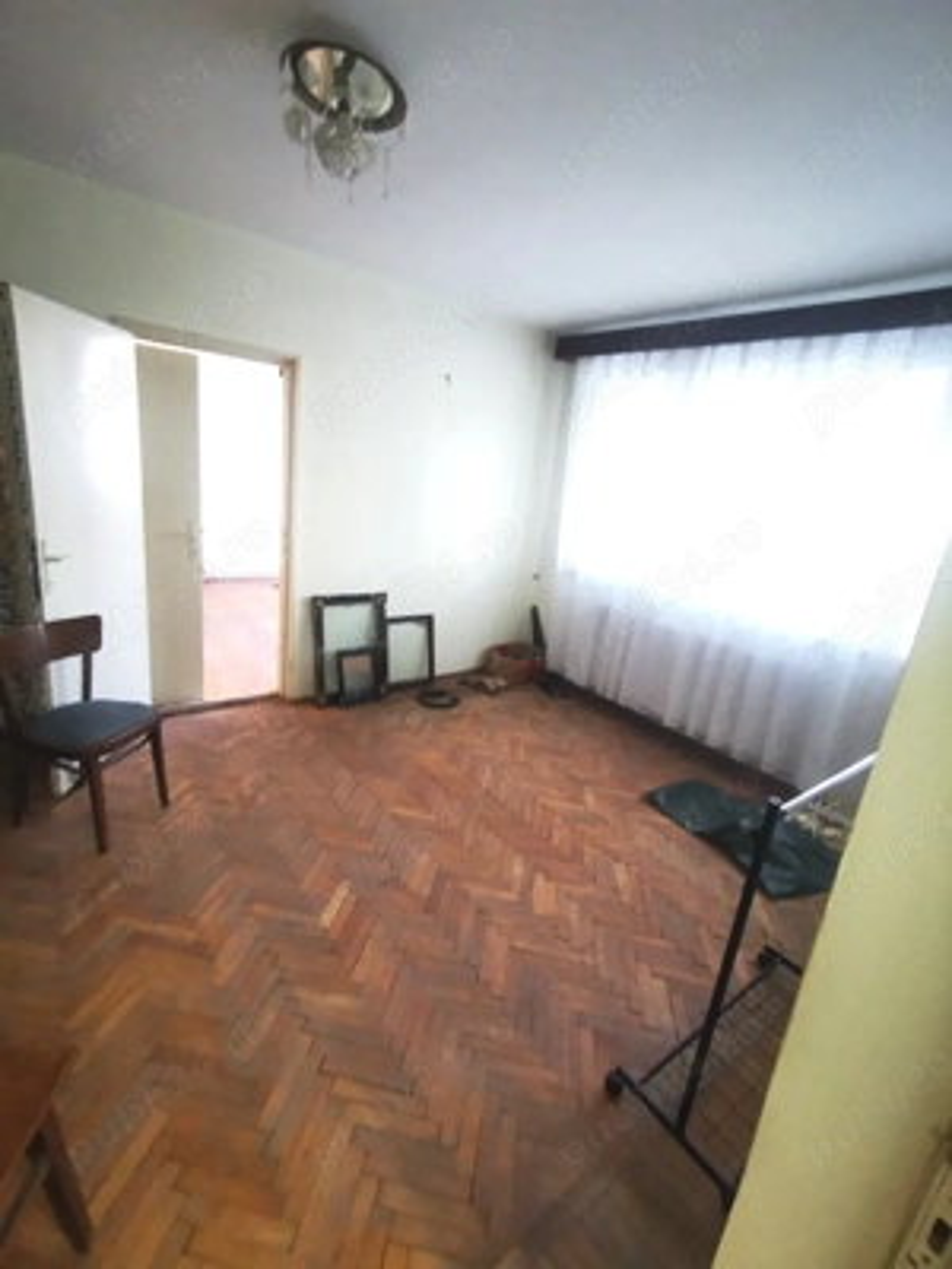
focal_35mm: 16
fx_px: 587
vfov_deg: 94.5
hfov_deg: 78.1
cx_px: 476
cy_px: 634
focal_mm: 2.35
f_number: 2.2
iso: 640
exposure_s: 1/16.7
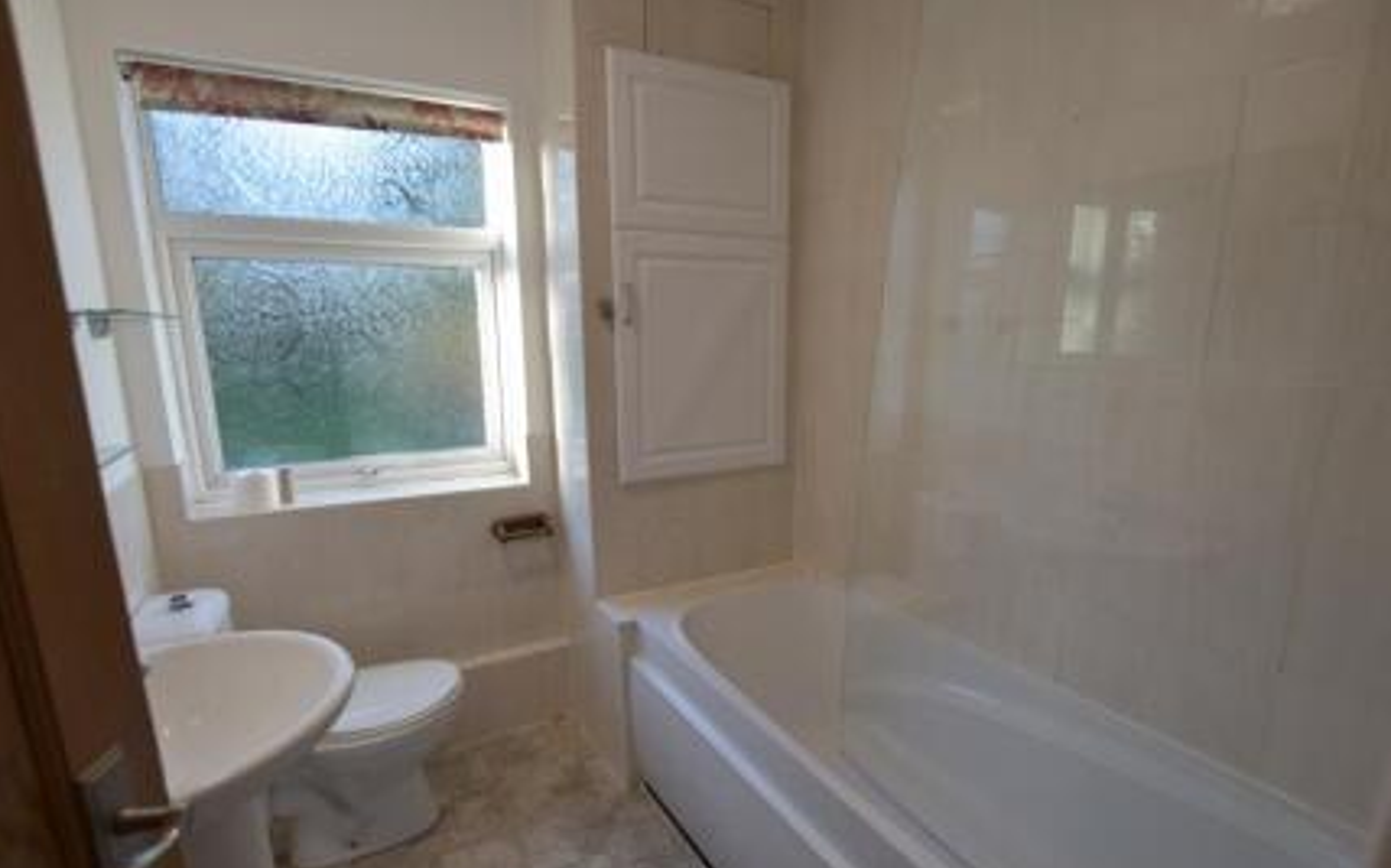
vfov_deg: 67.7
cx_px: 708
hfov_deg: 94.4
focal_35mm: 17
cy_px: 486
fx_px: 644
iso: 100
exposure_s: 1/45
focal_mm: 10
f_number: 3.5
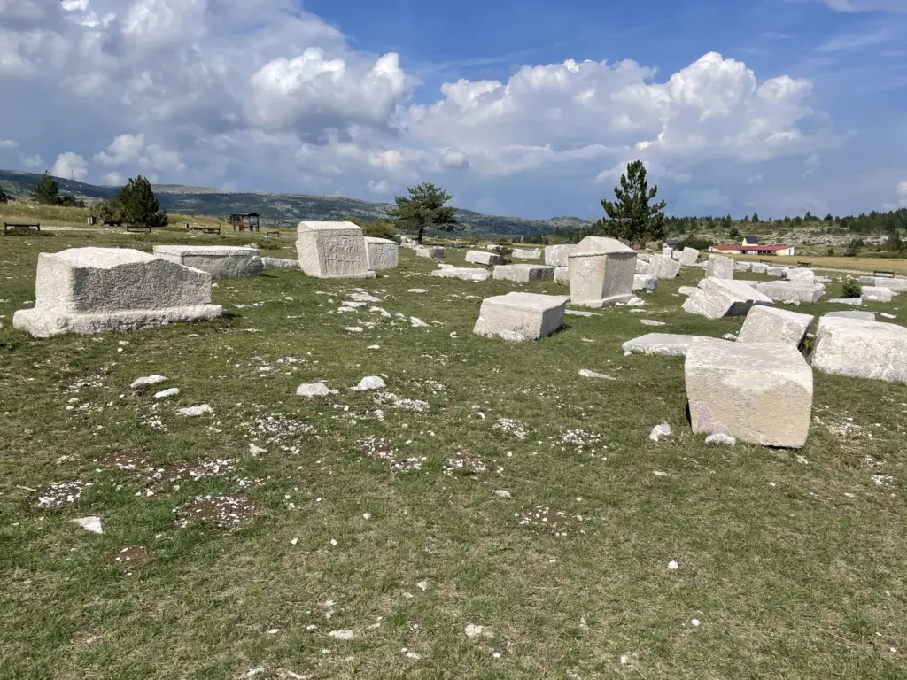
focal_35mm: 26
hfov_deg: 67.3
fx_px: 681
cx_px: 454
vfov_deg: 53.1
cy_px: 340
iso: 32
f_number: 1.6
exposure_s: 1/5051
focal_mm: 4.2
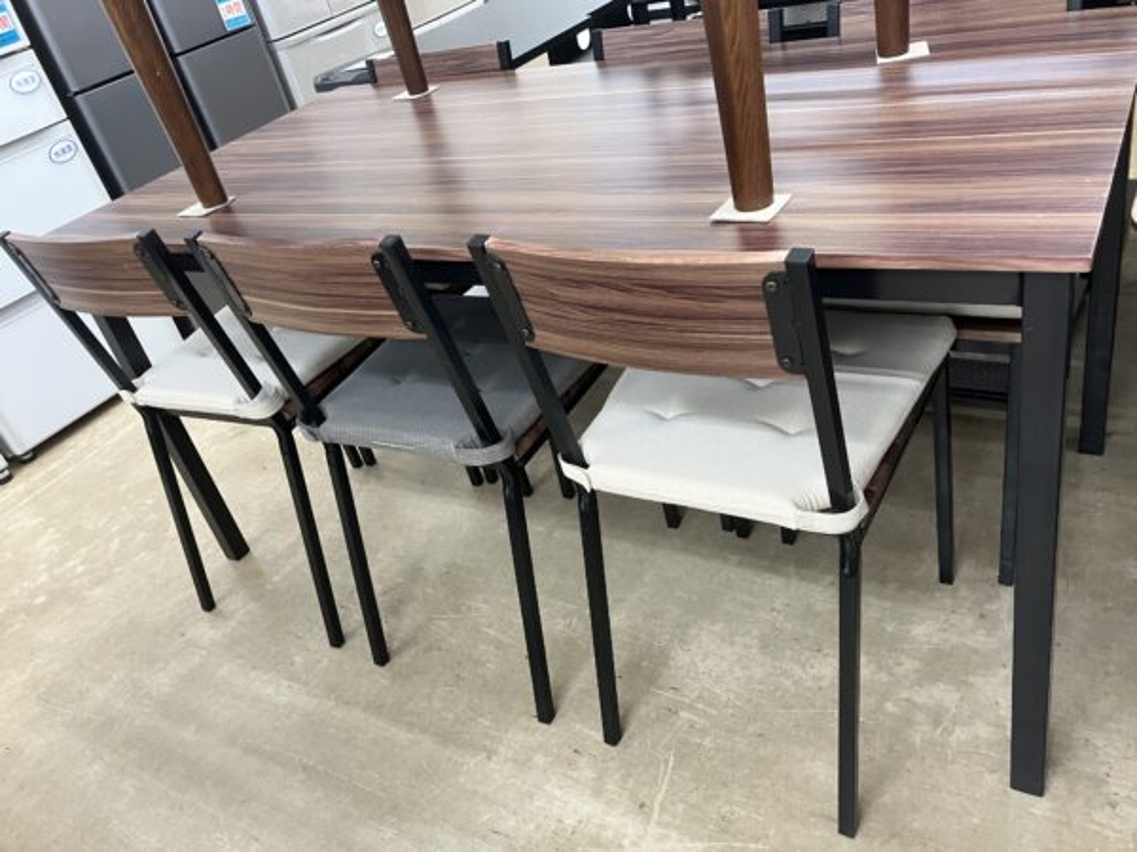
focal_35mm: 28
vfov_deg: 49.7
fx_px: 920
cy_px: 426
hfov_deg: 63.4
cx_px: 568
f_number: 1.8
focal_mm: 3.99
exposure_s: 1/60
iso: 100
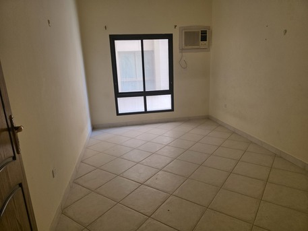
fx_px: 205
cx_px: 154
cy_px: 116
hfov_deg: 73.9
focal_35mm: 23
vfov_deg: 58.9
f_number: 1.7
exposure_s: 1/100
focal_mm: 6.3
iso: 160
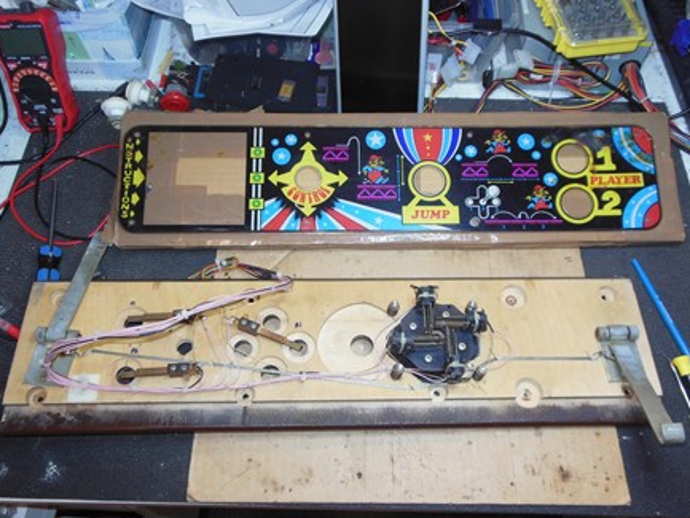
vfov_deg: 46.8
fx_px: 598
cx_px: 339
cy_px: 257
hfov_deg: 59.9
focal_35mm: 30
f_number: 3.3
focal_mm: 5.2
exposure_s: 1/30
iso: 200
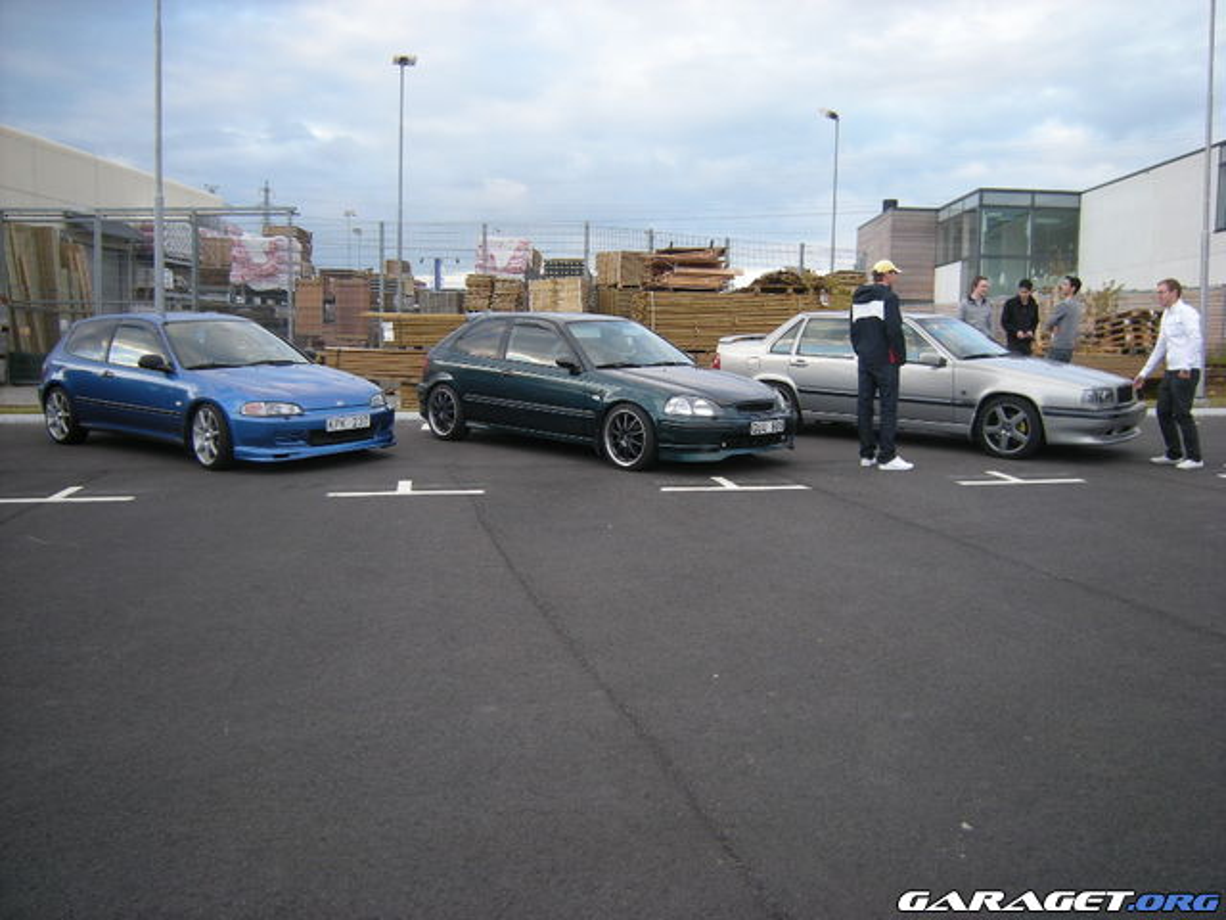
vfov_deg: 49.7
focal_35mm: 28
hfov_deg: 63.4
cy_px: 460
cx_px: 613
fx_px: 992
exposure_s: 1/65
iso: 64
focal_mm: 4.7
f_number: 2.8
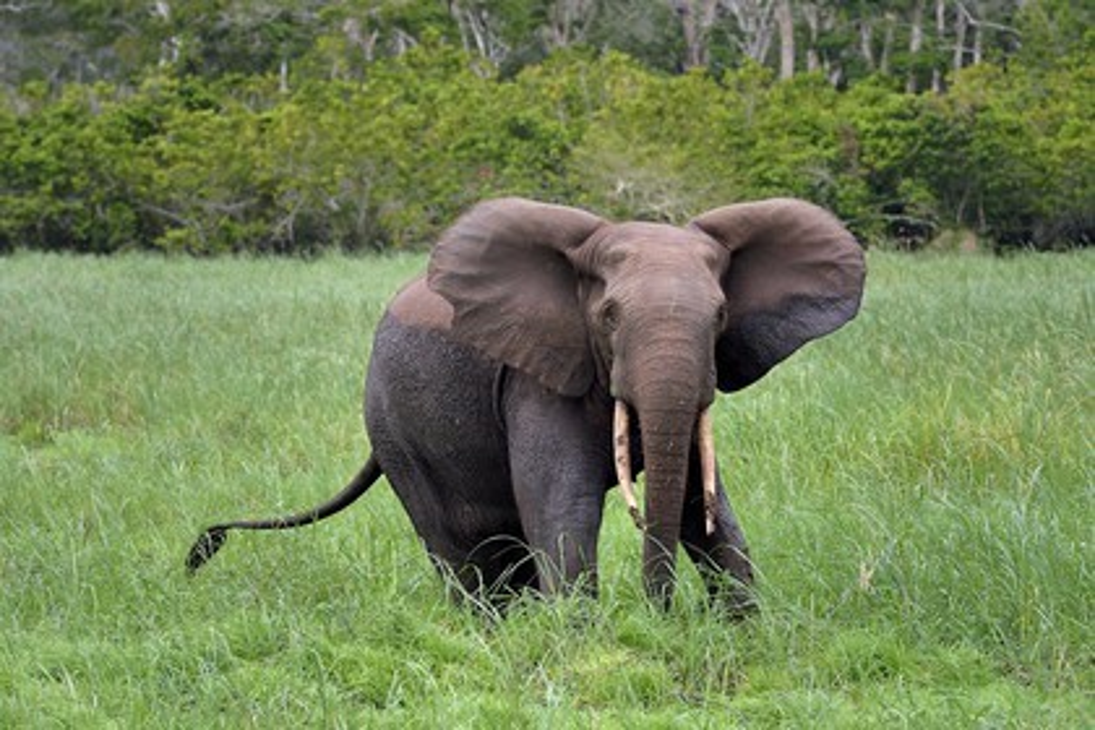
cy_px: 365
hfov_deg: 10.3
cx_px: 548
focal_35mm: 200
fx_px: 6083
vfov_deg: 6.9
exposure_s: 1/320
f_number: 8
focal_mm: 200
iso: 800
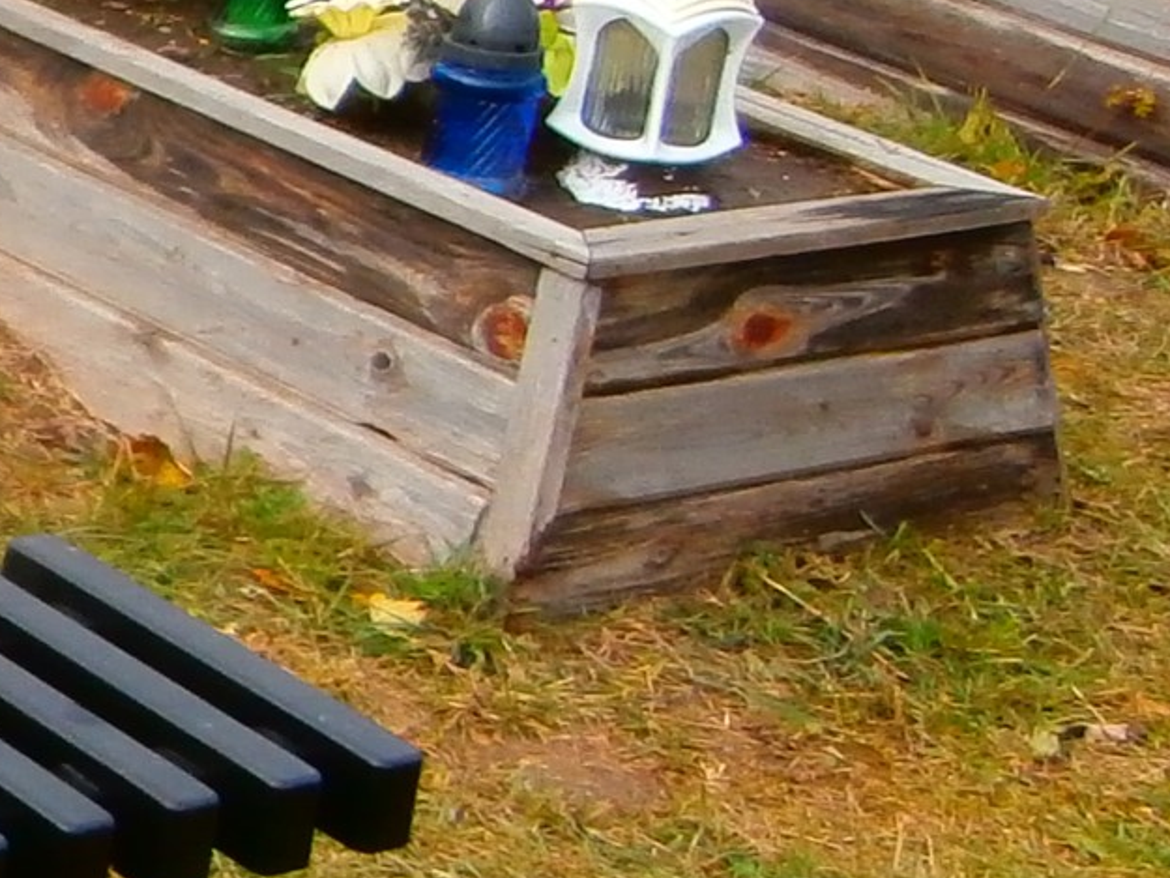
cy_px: 215
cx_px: -1418
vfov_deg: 12.8
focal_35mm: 115
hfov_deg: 13.6
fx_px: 3888
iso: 100
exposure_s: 1/400
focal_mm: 4.2
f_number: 3
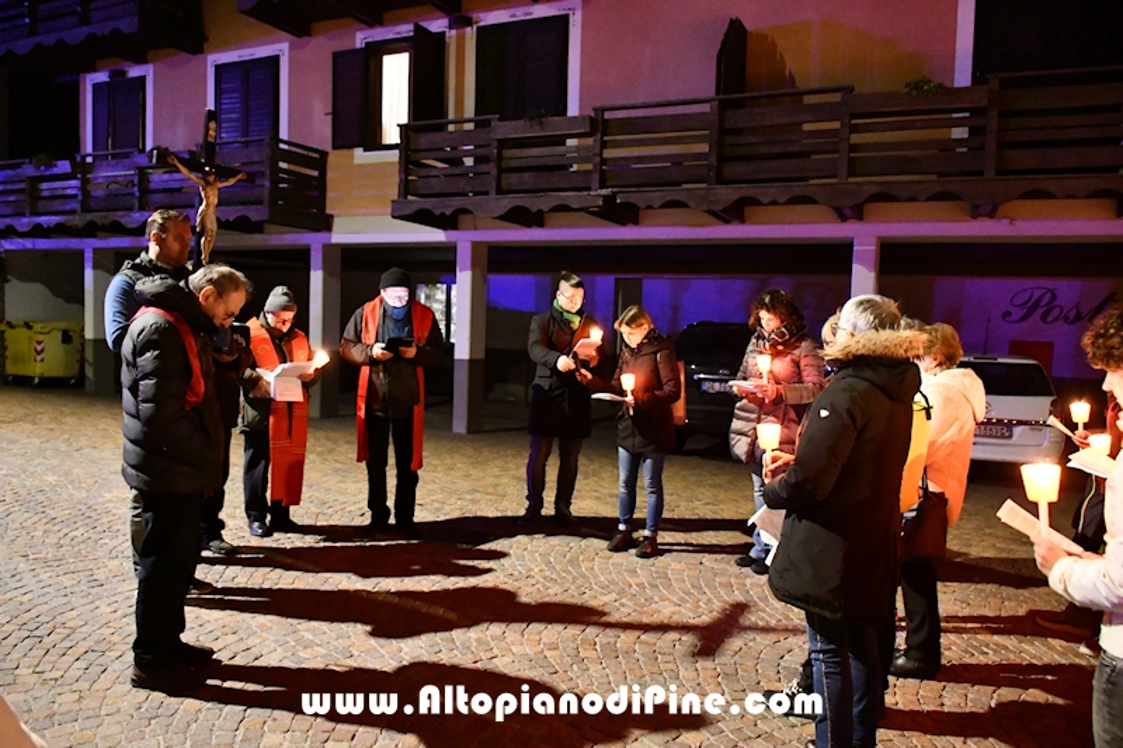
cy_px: 374
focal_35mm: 27
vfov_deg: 47.9
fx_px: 842
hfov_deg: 67.4
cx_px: 562
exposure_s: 1/20
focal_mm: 18
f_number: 3.5
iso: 12800
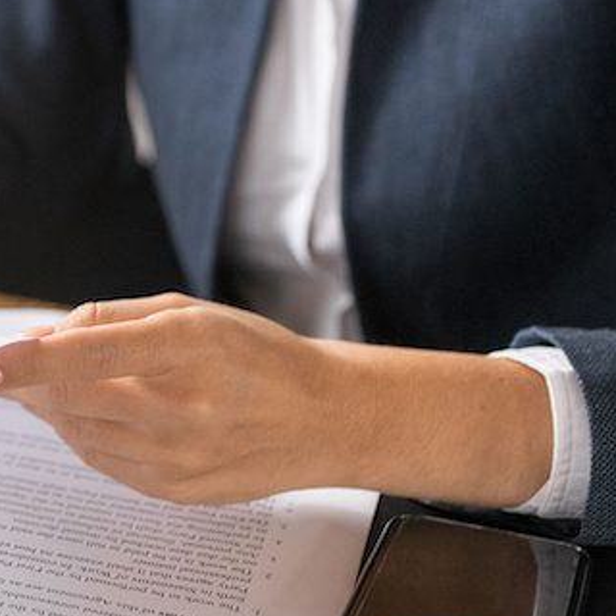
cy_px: 201
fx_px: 1872
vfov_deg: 18.6
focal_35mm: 93
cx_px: -187
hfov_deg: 17.5
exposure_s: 1/125
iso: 800
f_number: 2.8
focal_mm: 35
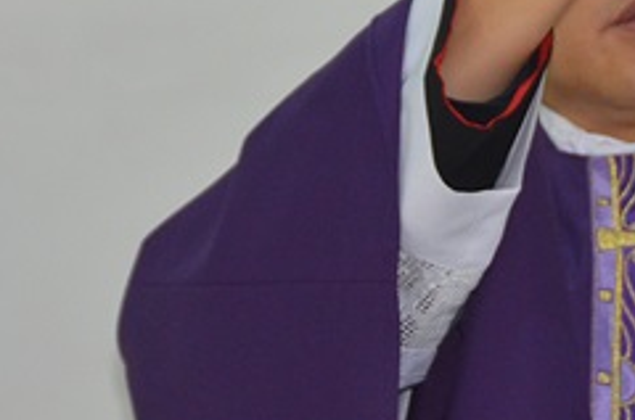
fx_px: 13080
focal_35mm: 743
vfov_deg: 1.8
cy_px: 26
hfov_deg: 2.8
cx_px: 521
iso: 1400
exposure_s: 1/60
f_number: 5.6
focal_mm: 170
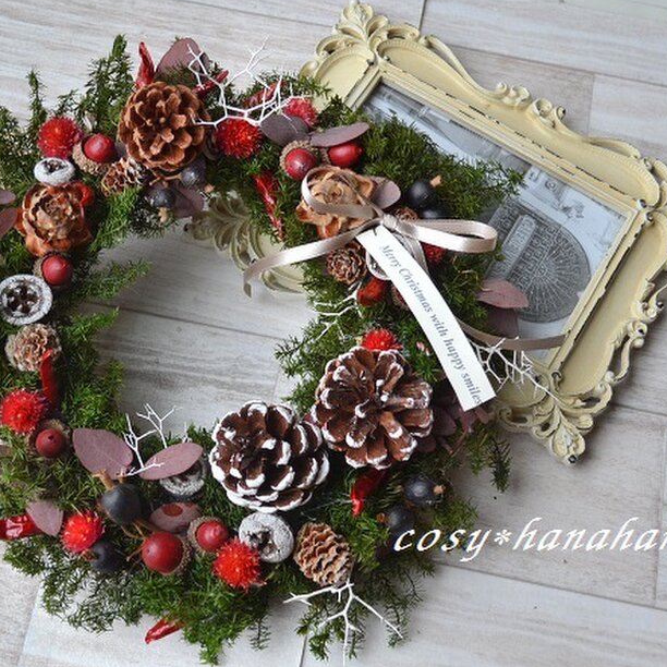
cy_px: 322
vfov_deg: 30.6
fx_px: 1221
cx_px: 262
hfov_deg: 30.5
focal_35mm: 56
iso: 400
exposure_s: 1/25
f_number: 4.5
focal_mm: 28
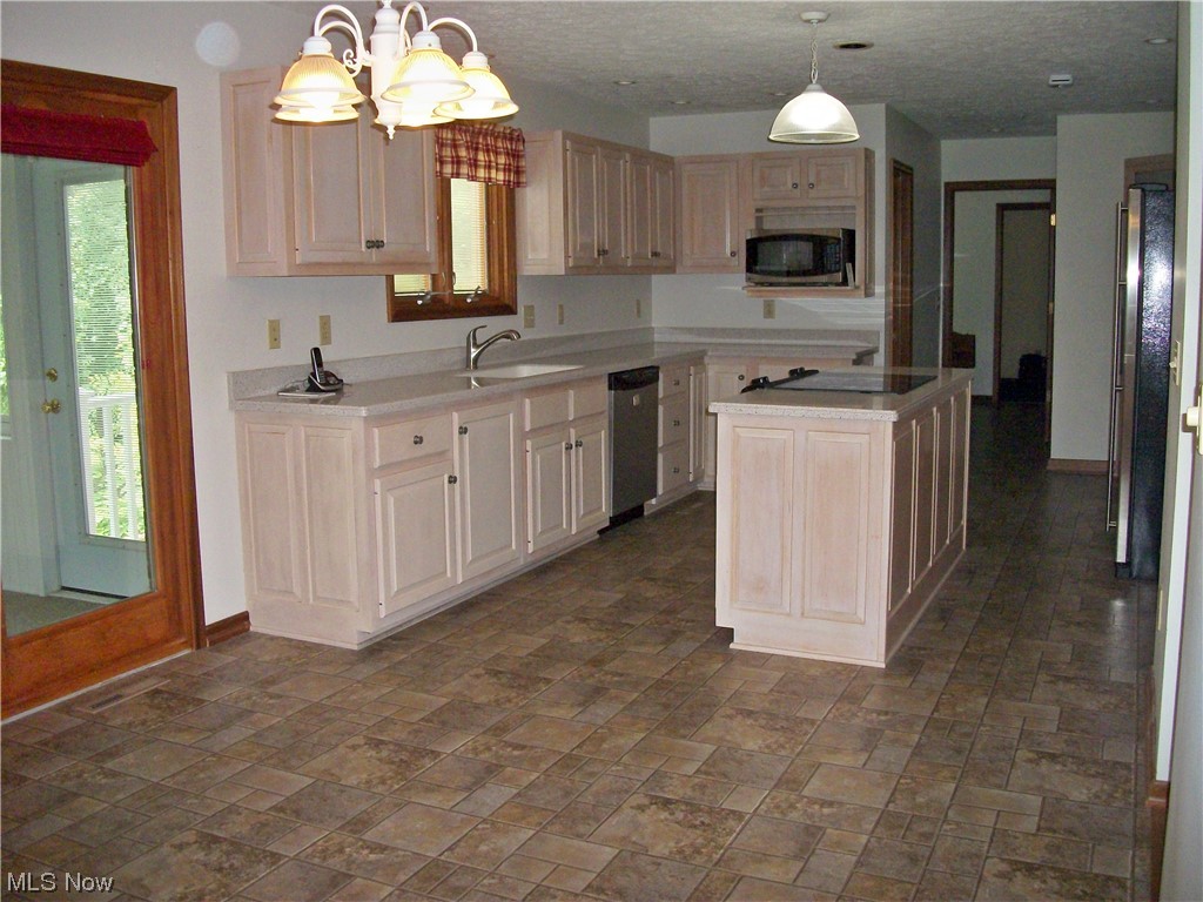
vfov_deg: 44.2
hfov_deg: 56.8
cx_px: 602
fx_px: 1112
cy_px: 451
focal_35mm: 32
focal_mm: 5.7
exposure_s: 1/125
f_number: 2.9
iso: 250
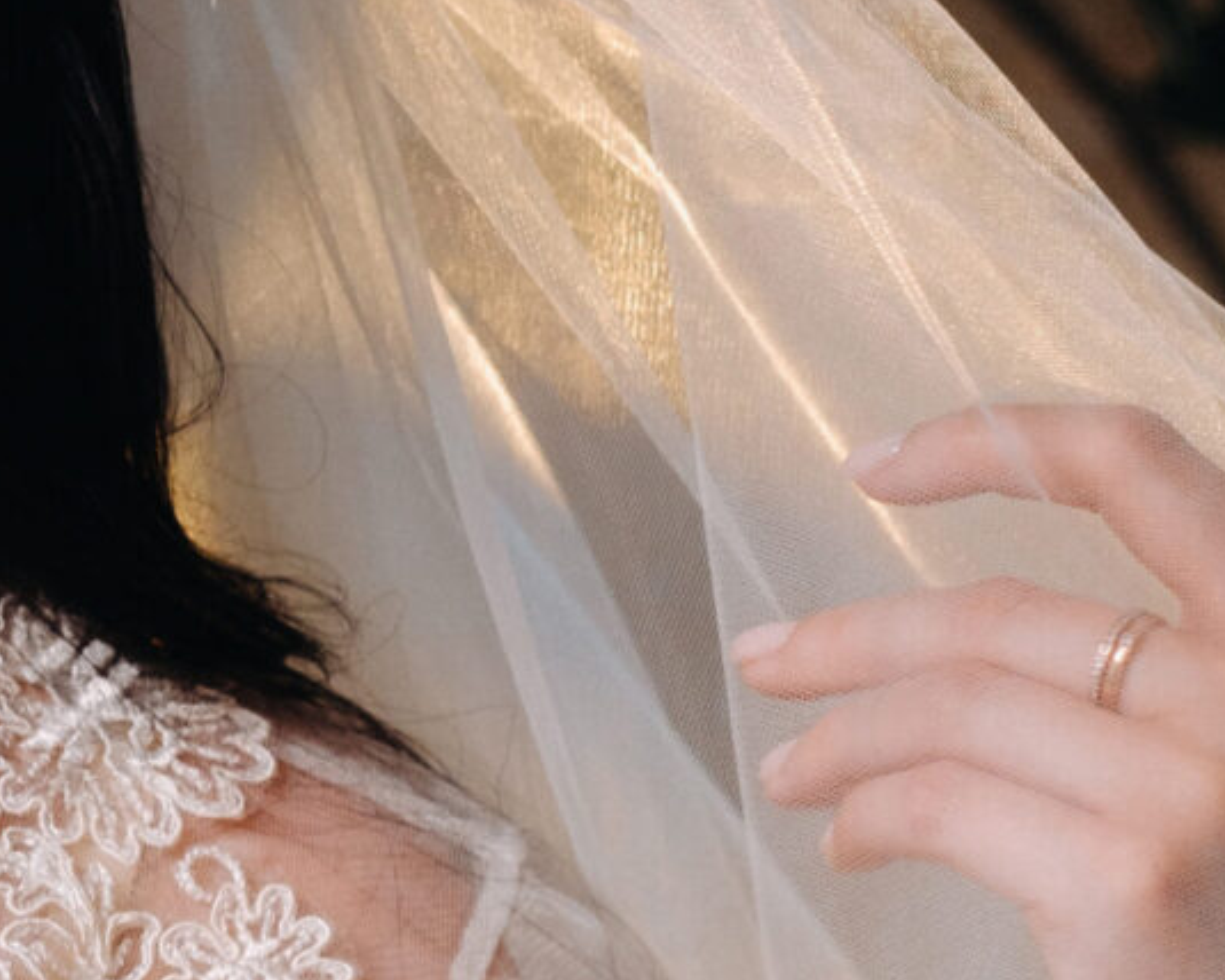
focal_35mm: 295
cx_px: -980
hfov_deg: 6.4
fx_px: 10695
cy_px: 348
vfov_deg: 5.2
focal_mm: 56
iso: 1000
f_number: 3.2
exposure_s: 1/400
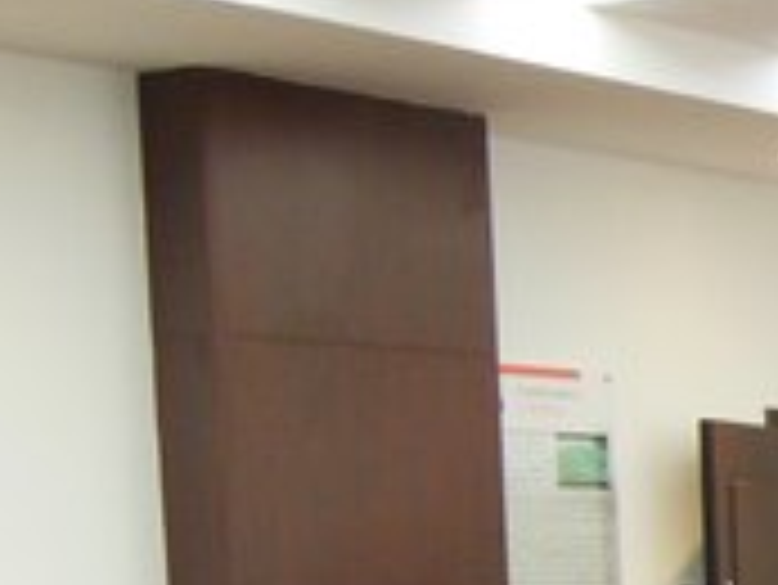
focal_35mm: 132
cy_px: 927
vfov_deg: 10.8
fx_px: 2969
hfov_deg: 13.7
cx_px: 1273
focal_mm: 6.8
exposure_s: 1/30
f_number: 3.6
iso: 500
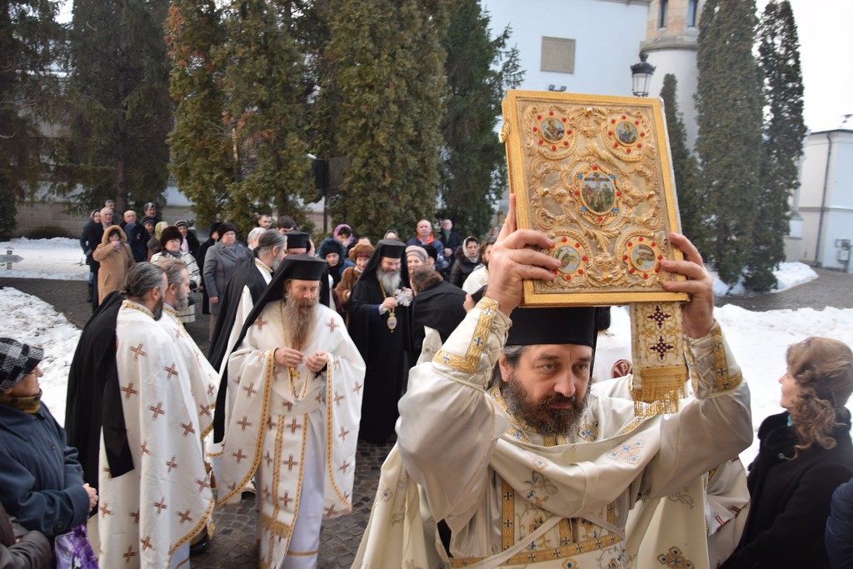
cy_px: 284
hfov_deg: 67.4
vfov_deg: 47.9
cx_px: 426
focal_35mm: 27
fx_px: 640
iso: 125
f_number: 3.5
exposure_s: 1/60
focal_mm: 18
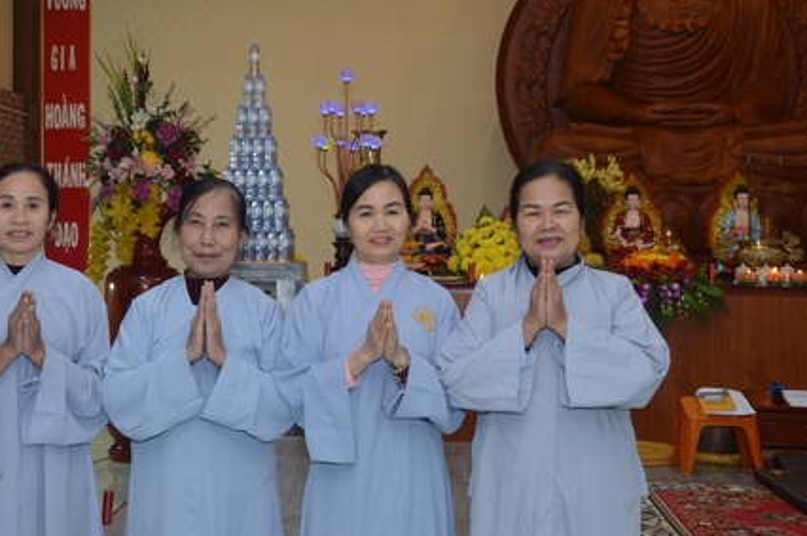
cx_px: 208
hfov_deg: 32.0
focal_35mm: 62
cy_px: 228
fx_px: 1383
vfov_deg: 21.9
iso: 800
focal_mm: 27
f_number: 5
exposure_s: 1/100
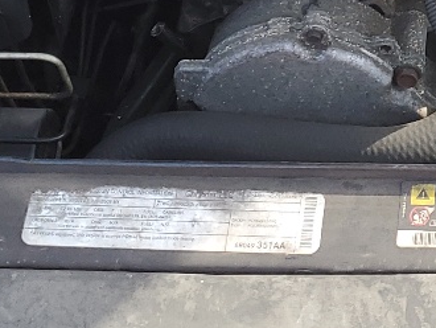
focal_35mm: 126
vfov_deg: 11.3
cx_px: 562
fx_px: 1588
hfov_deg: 15.0
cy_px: -155
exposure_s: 1/312
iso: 50
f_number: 1.5
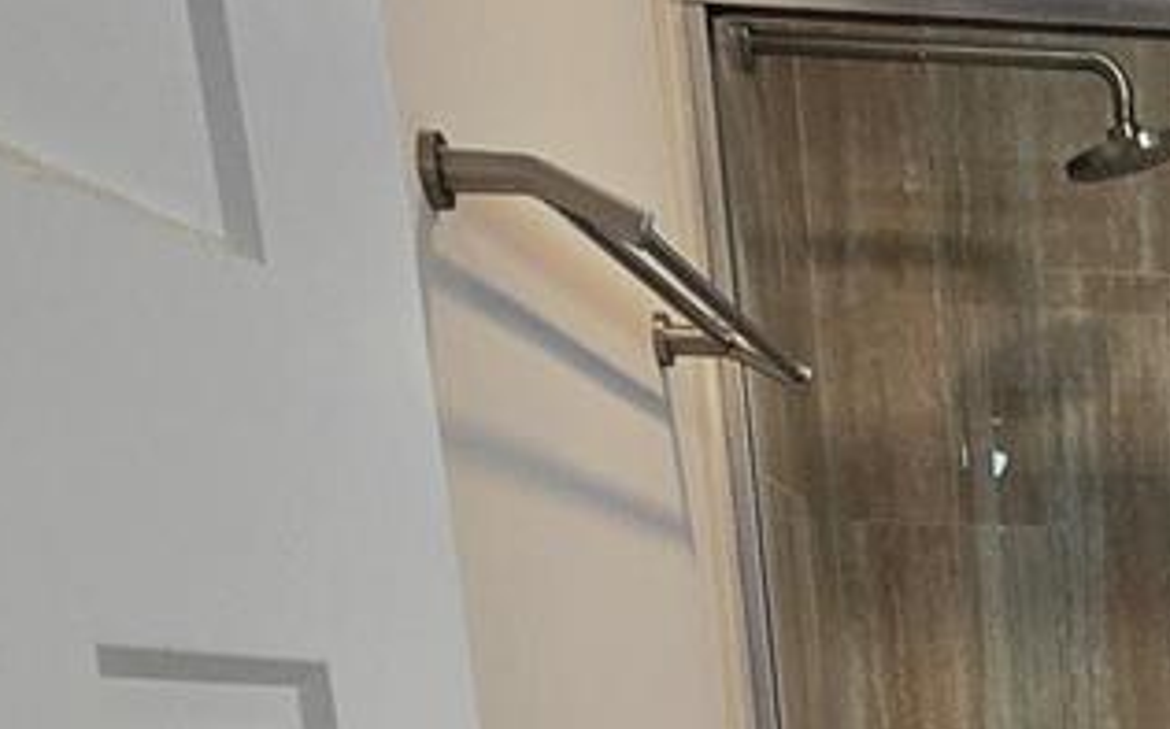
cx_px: 1611
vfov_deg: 14.9
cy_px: 1562
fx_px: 2135
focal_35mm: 67
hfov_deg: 25.4
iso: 80
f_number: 2.2
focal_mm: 2.2
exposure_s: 1/60
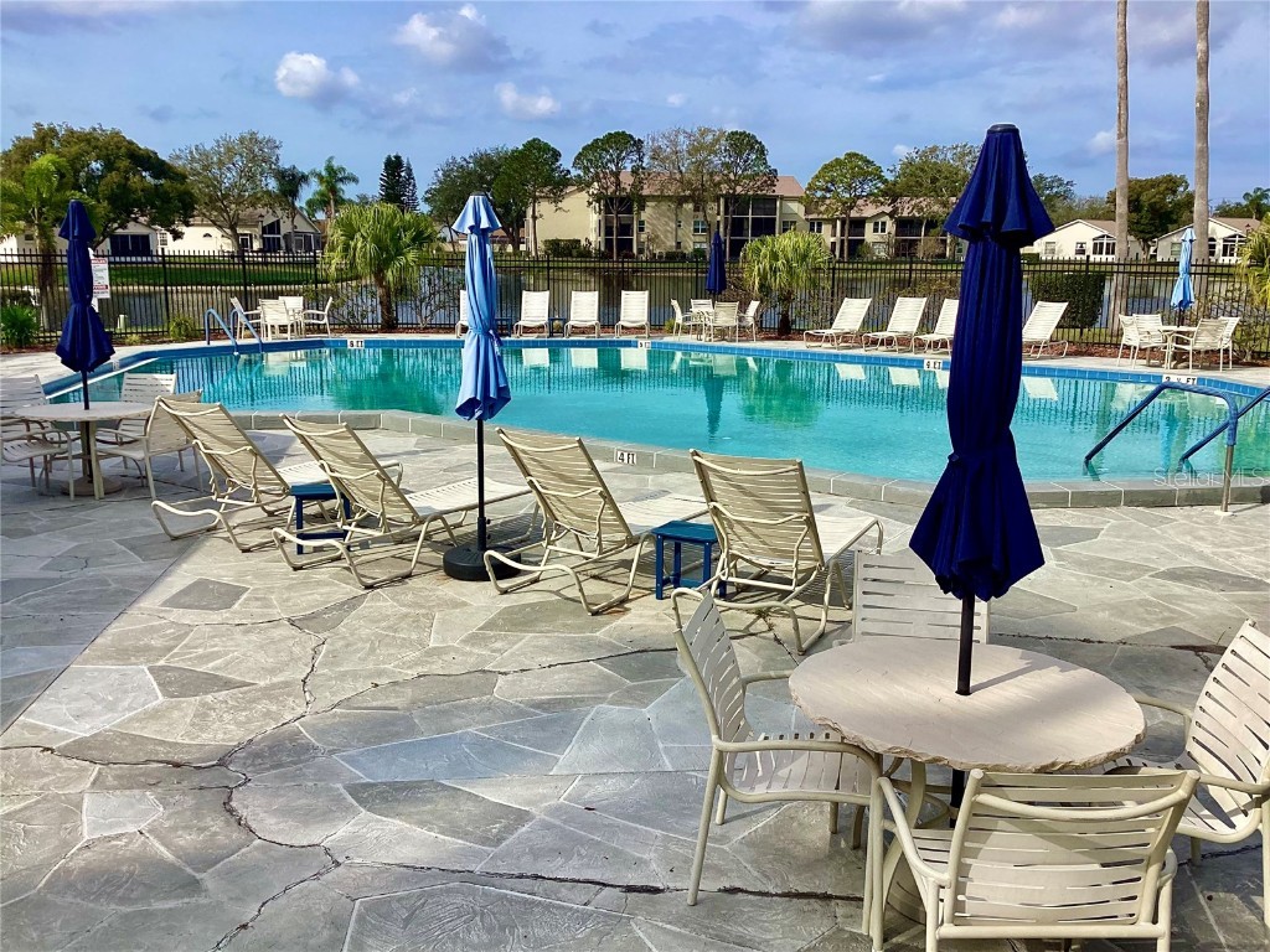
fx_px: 1137
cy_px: 476
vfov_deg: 45.4
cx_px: 635
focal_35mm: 31
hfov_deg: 58.4
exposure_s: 1/1988
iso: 25
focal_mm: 3.3
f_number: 2.4
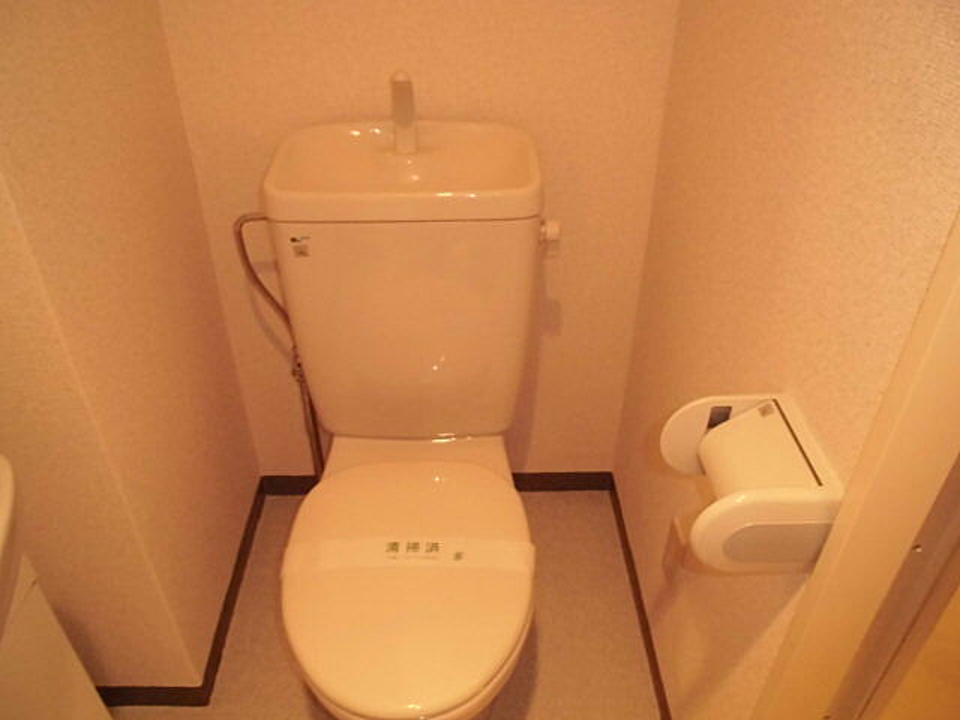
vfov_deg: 53.1
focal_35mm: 26
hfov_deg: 67.3
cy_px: 360
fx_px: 721
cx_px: 480
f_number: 3.5
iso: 400
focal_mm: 4.6
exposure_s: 1/40
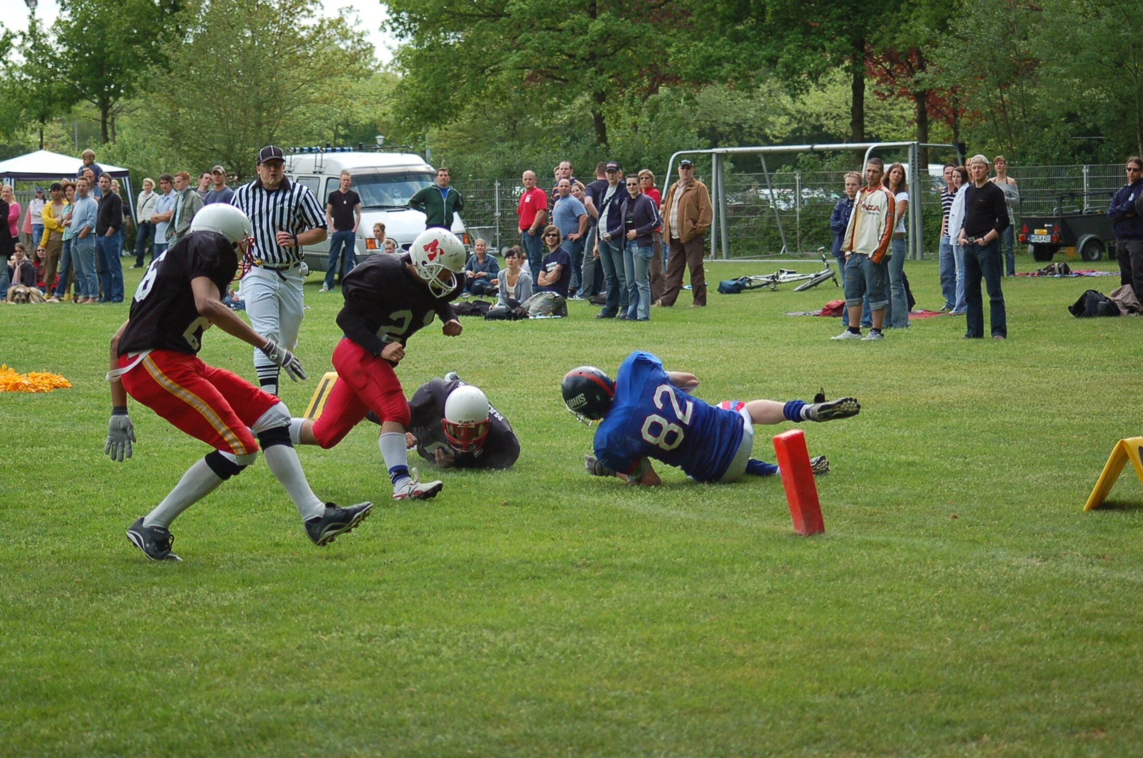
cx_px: 572
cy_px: 379
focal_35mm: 105
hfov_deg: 19.5
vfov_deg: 13.0
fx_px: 3327
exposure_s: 1/1000
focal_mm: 70
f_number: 4
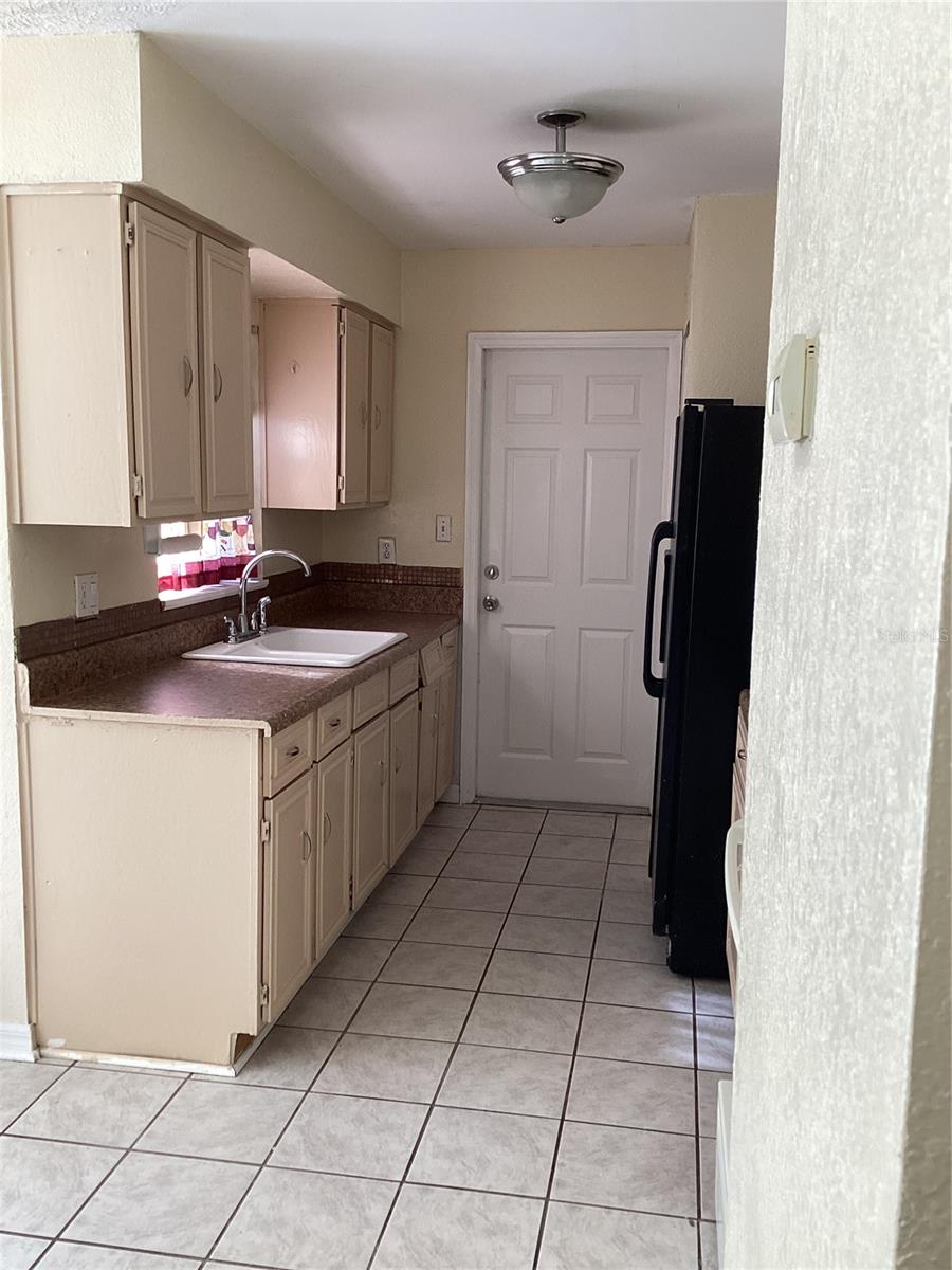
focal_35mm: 31
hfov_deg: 45.4
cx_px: 476
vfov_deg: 58.4
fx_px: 1137
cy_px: 635
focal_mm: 3.3
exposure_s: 1/60
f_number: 2.4
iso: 100
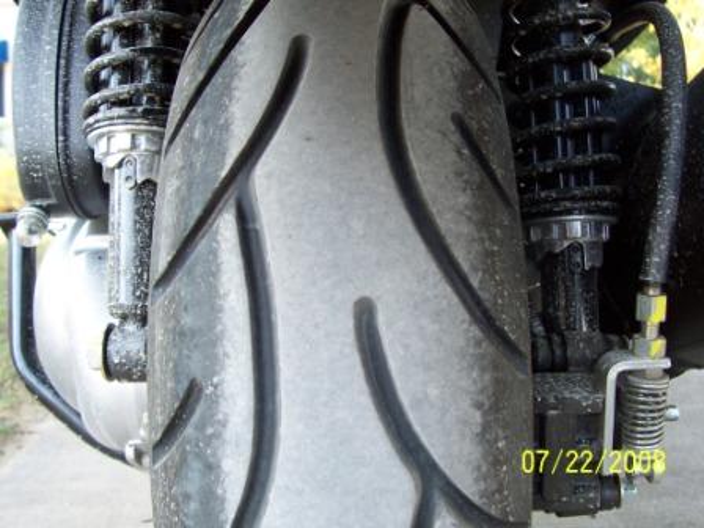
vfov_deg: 38.7
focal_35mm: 37
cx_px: 352
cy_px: 264
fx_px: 752
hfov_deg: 50.1
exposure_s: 1/90
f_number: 2.8
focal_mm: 5.6
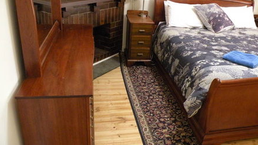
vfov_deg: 36.5
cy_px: 54
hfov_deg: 61.0
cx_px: 137
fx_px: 219
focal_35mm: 32
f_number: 2.8
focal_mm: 4.7
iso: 400
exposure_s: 1/9.7
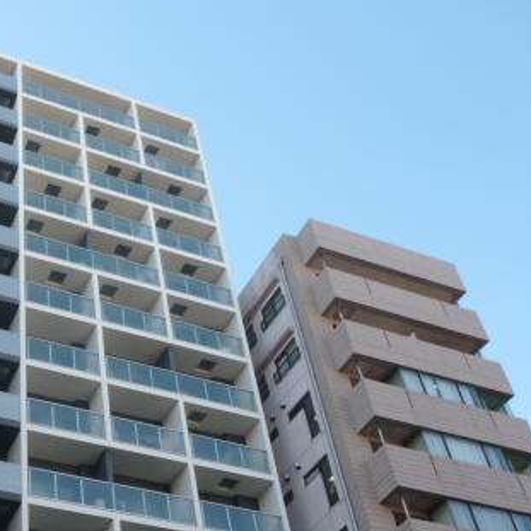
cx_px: 75
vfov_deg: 32.8
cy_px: 394
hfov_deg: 32.1
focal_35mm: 51
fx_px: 885
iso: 100
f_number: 3.1
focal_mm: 5
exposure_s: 1/250
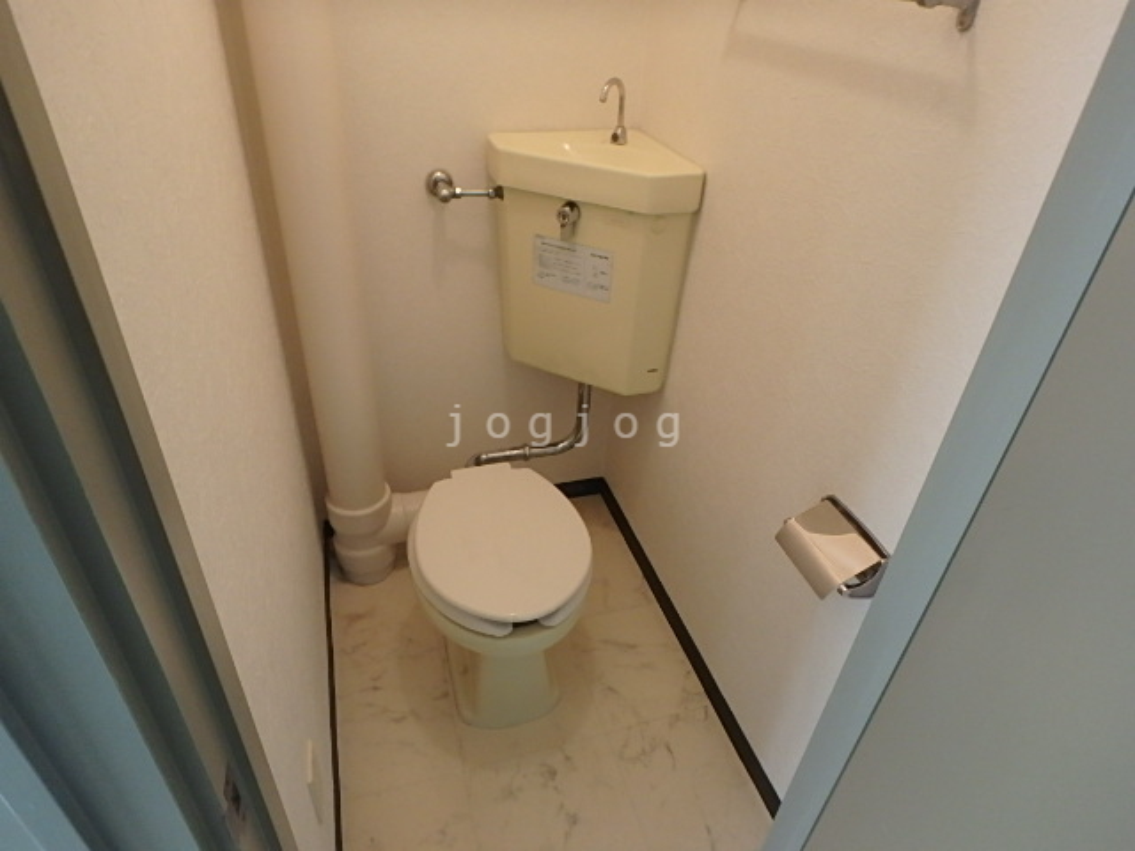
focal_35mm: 21
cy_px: 426
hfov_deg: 79.0
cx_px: 568
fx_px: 689
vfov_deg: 63.4
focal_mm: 3.7
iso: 400
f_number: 3.5
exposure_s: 1/30
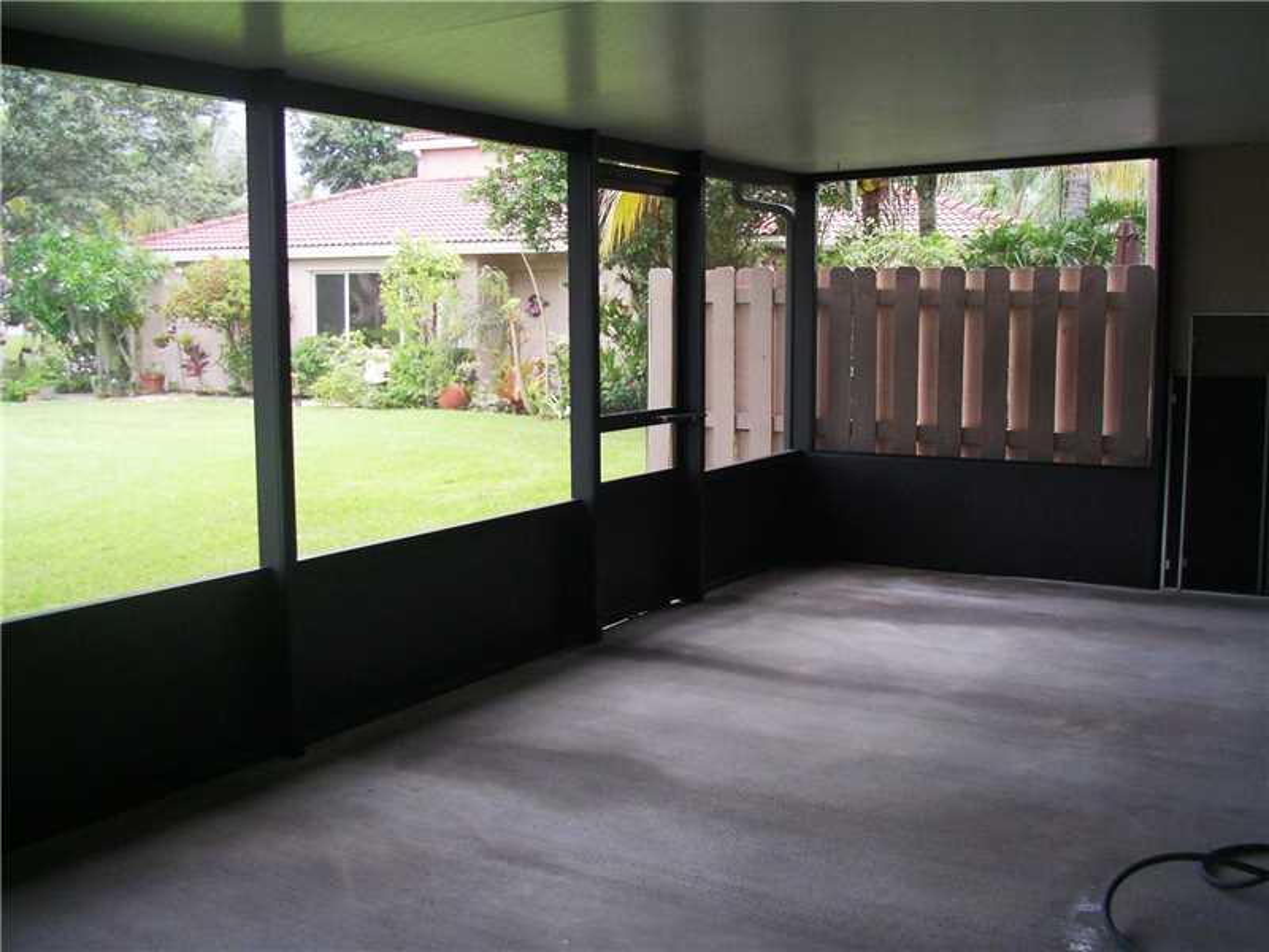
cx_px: 634
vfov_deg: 38.7
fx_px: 1356
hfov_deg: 50.1
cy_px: 476
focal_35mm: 37
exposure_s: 1/60
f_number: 2.8
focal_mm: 5.7
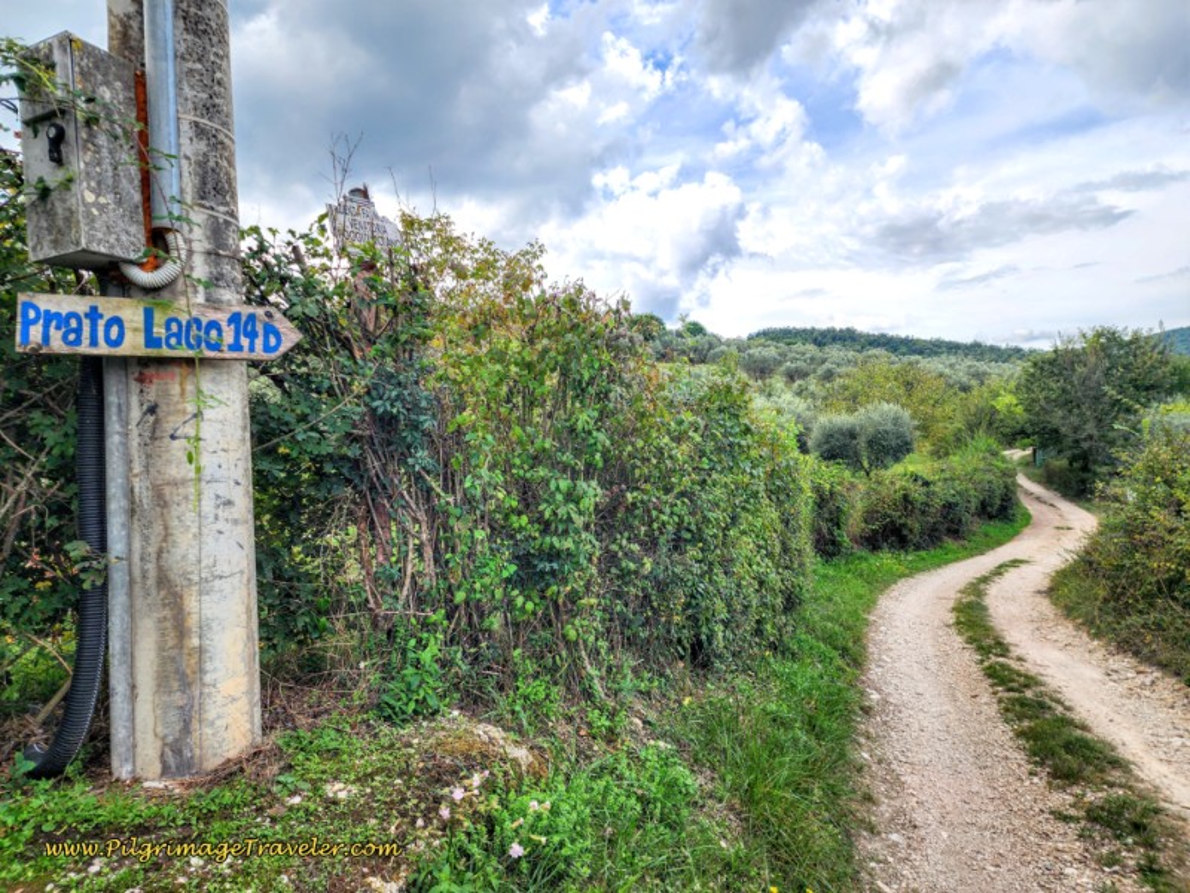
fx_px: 791
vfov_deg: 58.9
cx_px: 595
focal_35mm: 23
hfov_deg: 73.9
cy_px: 446
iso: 12
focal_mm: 6.4
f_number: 1.8
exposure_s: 1/492
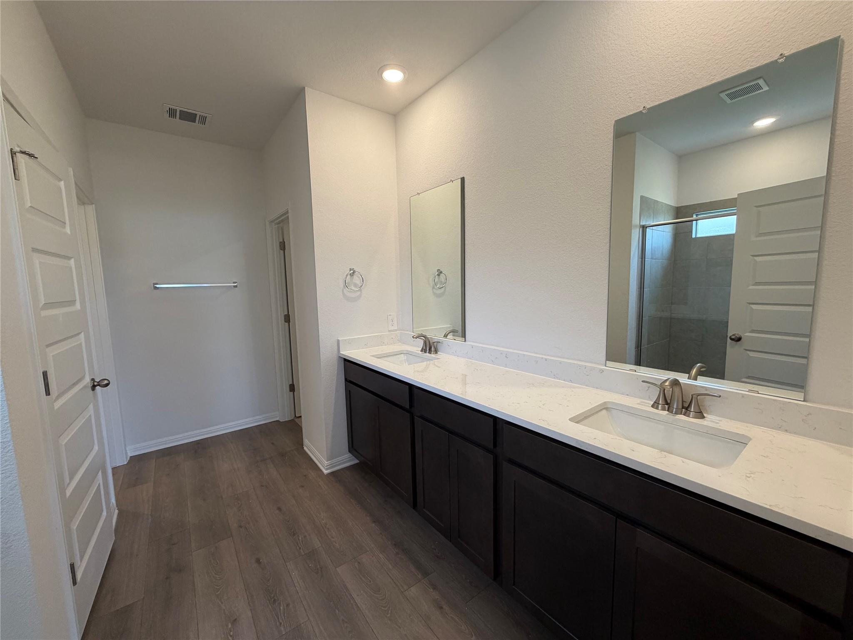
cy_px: 320
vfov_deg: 85.7
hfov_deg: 102.1
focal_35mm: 14
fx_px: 345
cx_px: 426
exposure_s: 1/120
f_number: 2.2
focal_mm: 2.22
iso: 200
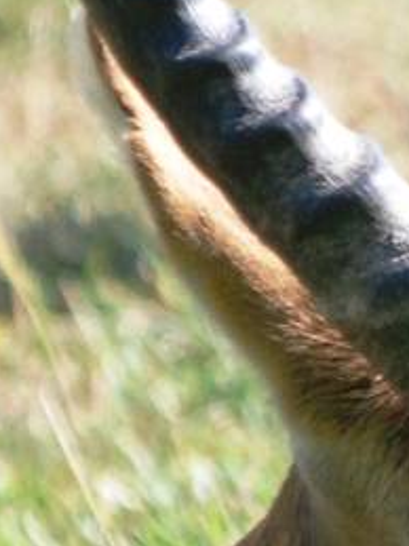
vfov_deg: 0.9
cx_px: 467
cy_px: 278
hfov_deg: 0.7
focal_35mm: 2142
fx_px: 33772
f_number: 5.3
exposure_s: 1/1600
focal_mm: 240
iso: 1000
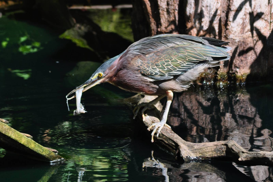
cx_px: 136
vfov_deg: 3.0
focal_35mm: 450
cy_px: 91
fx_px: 3409
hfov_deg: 4.6
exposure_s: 1/200
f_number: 10
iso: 400
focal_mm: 300
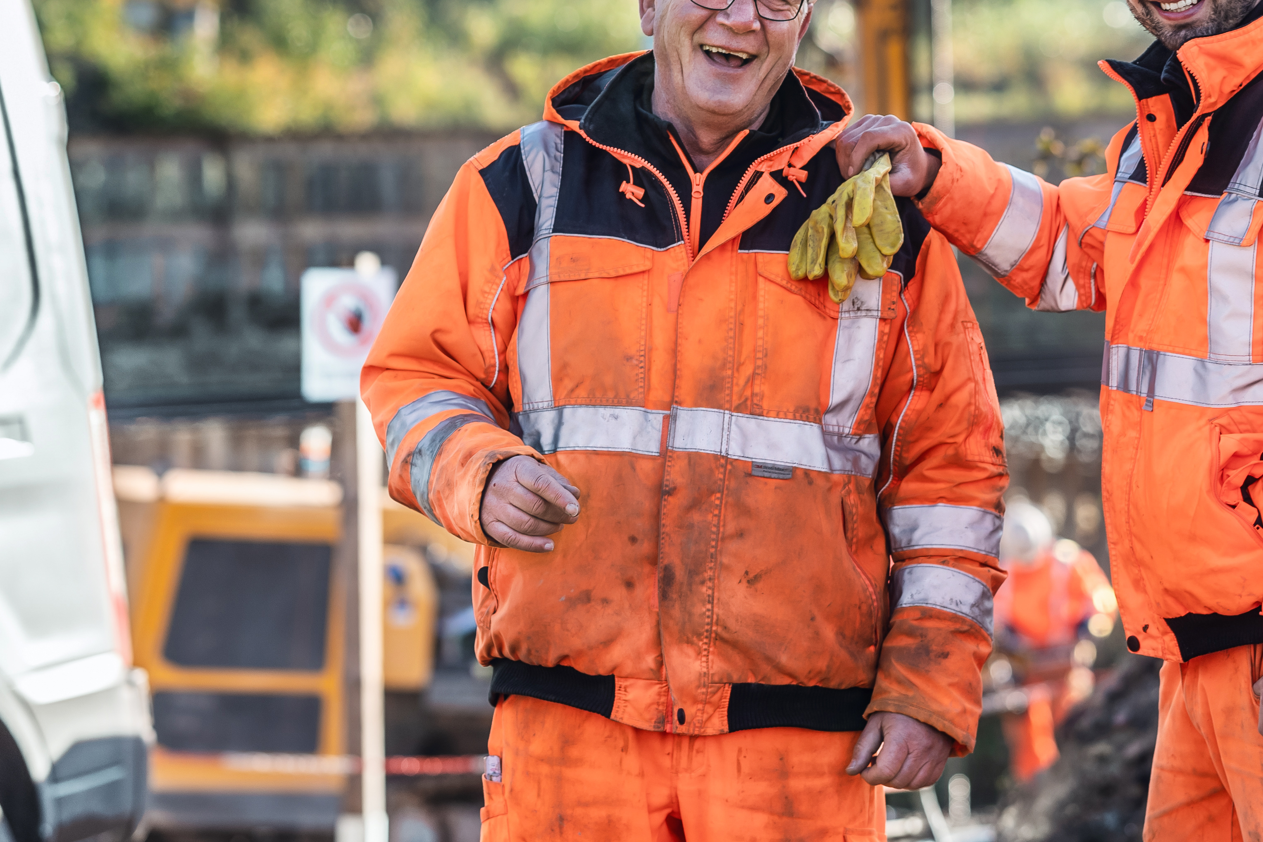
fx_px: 5892
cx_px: 653
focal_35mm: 168
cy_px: 122
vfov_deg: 8.1
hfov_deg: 12.2
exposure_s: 1/640
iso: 100
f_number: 2.8
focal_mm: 85
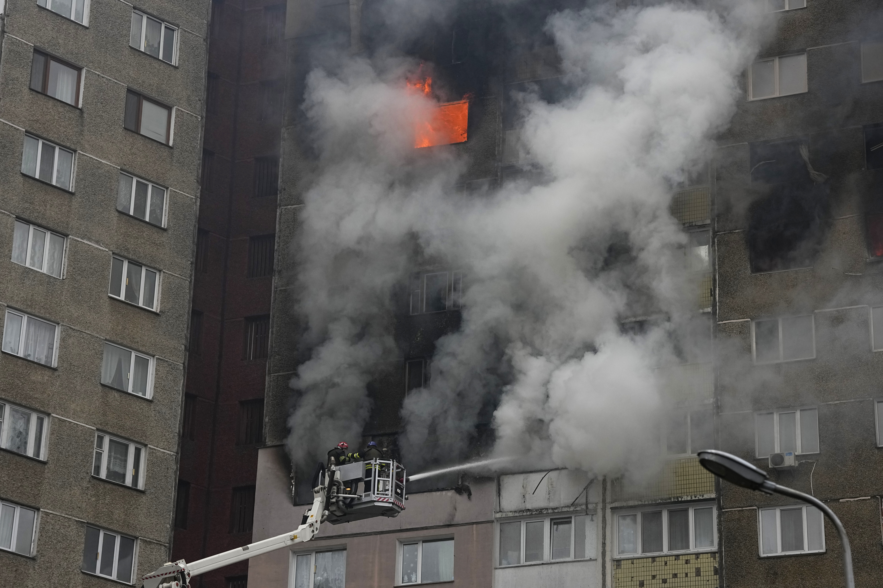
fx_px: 2624
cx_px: 442
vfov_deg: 12.8
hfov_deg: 19.1
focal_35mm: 107
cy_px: 294
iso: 1000
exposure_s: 1/800
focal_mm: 107
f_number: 5.6
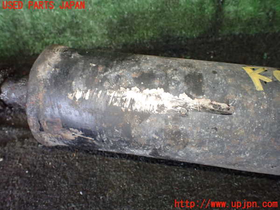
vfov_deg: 46.8
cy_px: 105
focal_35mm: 30
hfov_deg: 60.0
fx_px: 243
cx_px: 140
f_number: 2.3
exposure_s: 1/60
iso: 800
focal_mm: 5.4
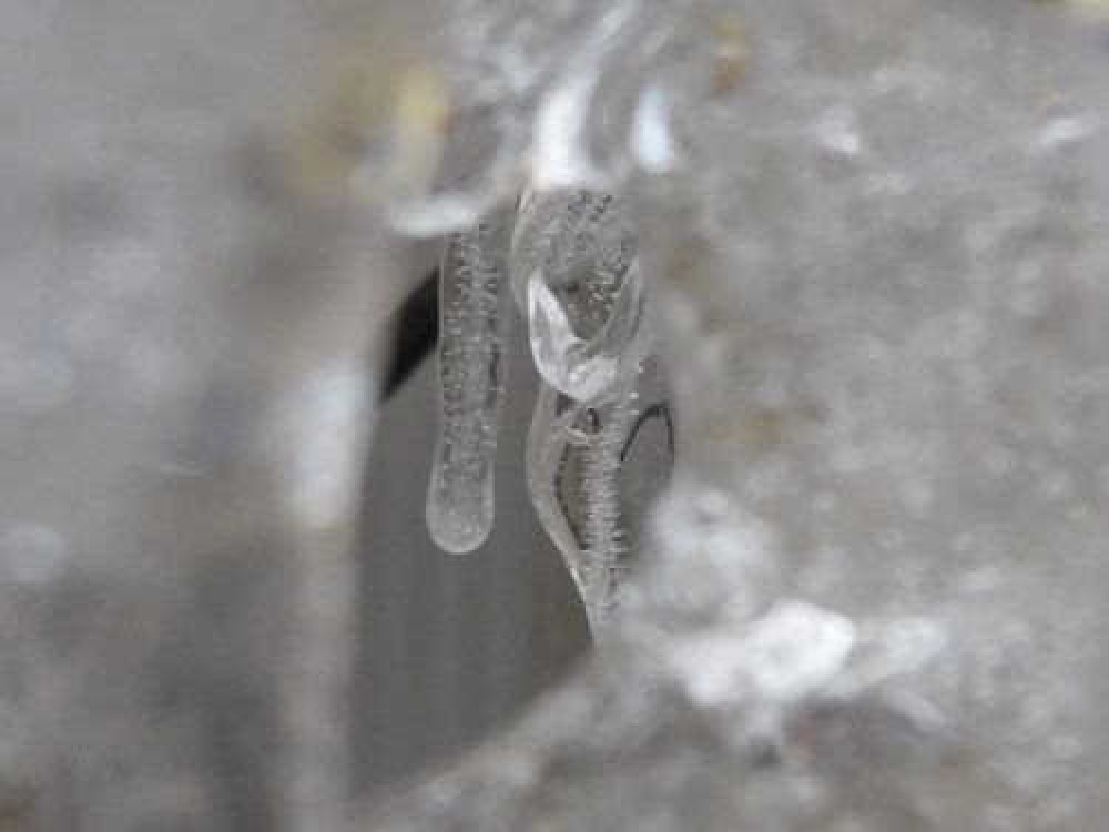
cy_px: 416
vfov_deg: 17.6
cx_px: 554
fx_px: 2691
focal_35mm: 84
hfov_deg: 23.3
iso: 250
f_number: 3.3
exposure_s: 1/60
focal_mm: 4.9
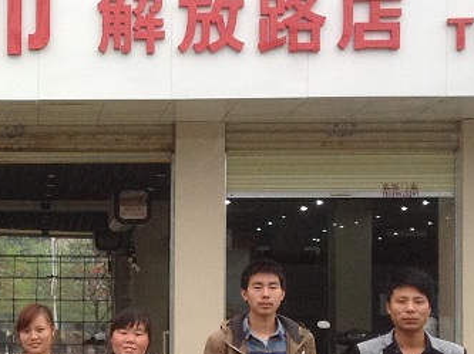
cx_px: -50
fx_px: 1436
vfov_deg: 14.0
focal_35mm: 105
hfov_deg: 18.1
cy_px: 280
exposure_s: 1/120
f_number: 2.4
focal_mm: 4.28
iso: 100
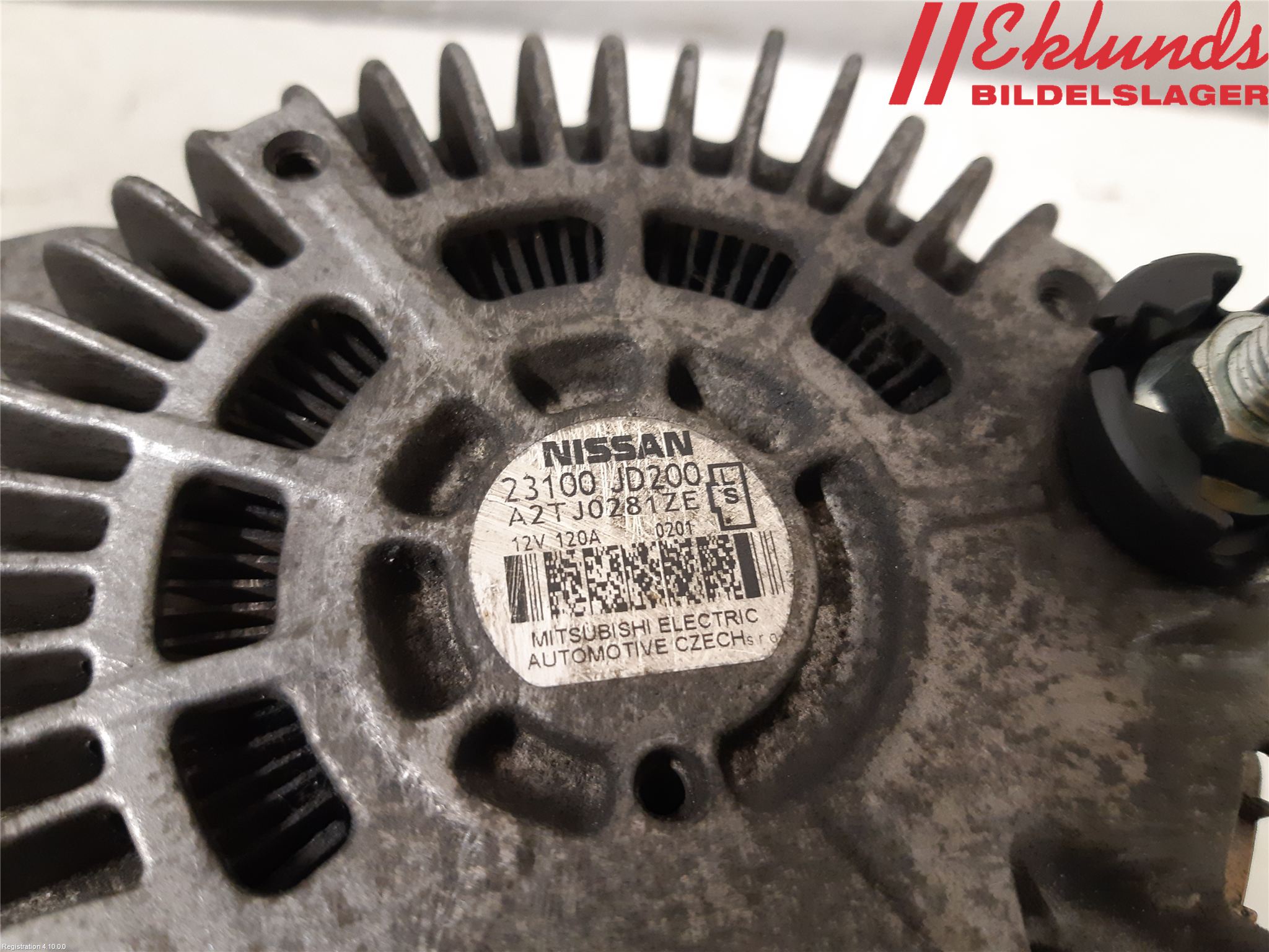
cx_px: 634
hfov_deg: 67.3
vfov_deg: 53.1
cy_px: 476
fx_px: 953
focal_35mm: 26
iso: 250
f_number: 1.7
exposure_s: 1/25
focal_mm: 3.93
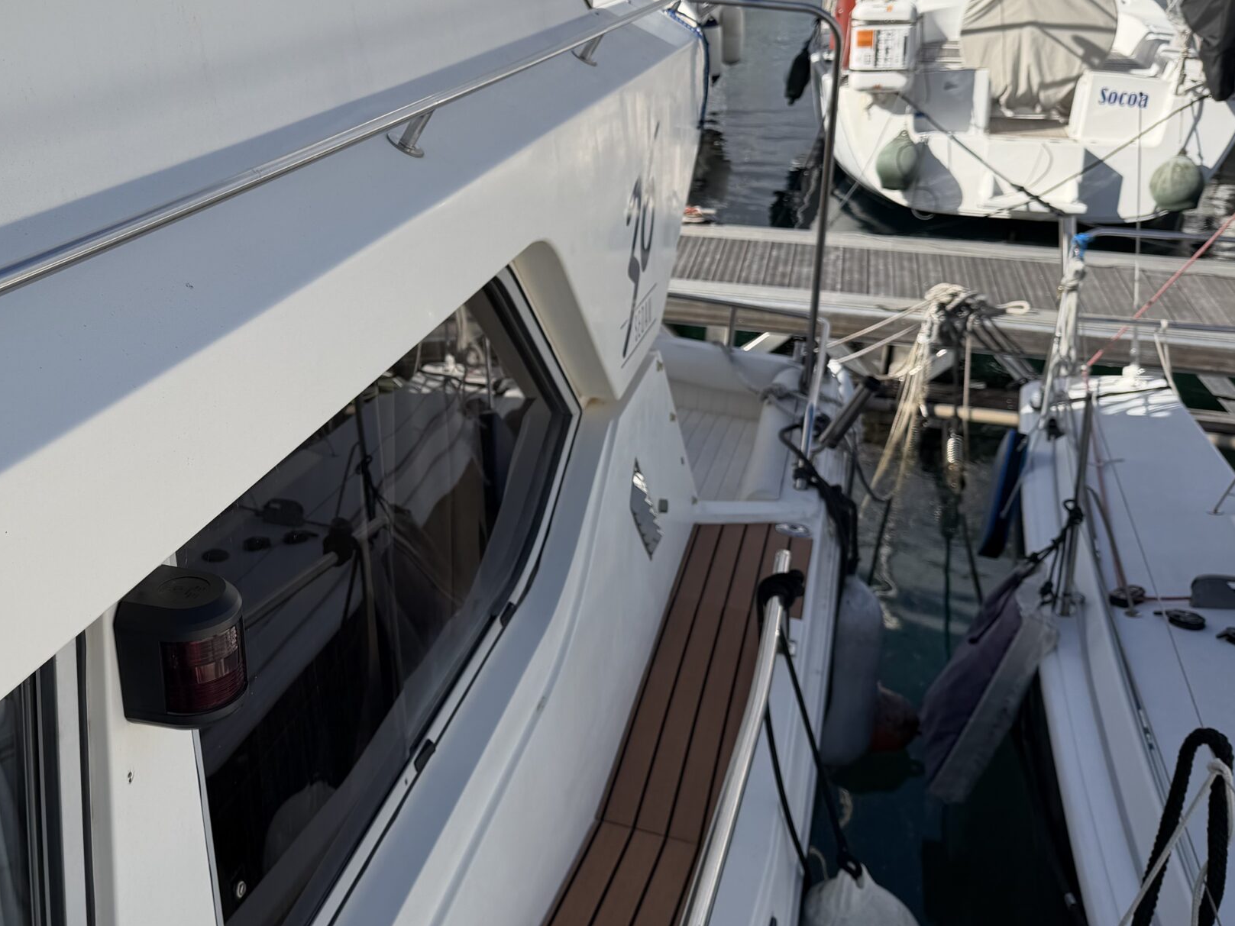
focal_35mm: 38
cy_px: 391
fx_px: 1356
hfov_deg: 47.5
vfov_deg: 37.6
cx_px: 335
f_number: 1.78
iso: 80
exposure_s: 1/5319
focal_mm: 6.76
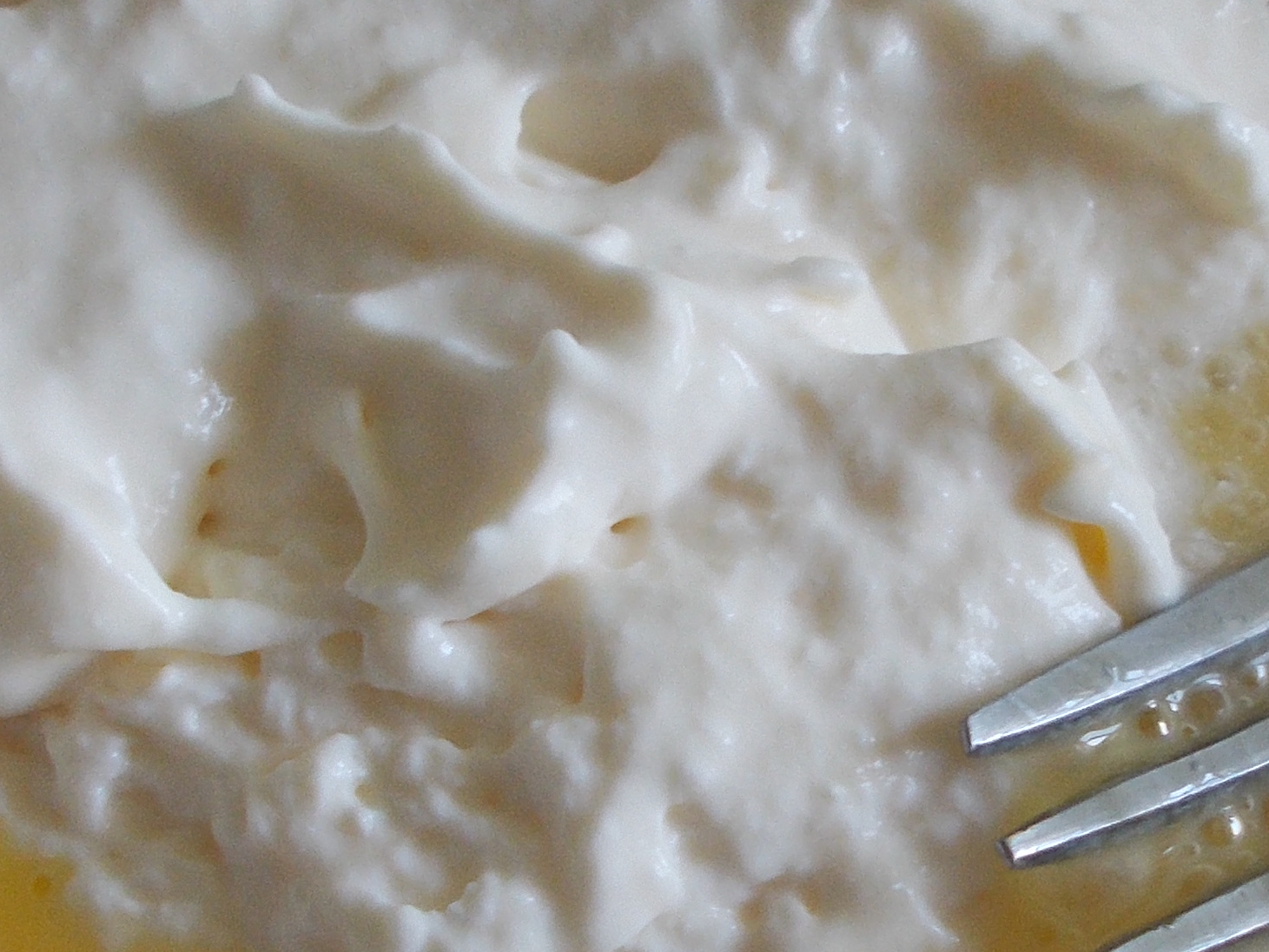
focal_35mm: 82
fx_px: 3006
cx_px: 847
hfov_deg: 23.7
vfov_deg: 18.0
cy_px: 586
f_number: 3.2
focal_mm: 4.6
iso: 125
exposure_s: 1/25
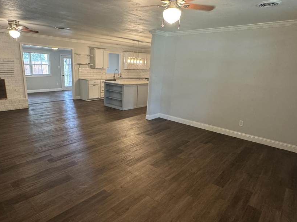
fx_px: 189
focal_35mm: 22
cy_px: 118
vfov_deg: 61.0
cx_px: 130
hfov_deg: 76.1
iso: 320
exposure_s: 1/60
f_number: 2.2
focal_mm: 2.22
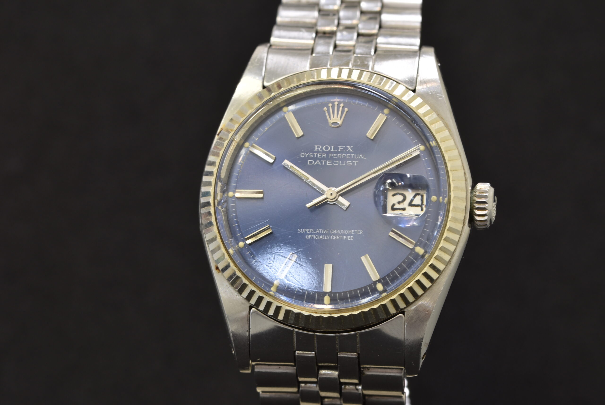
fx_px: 2270
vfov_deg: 10.2
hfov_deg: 15.2
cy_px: 202
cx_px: 302
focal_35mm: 135
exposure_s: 1/2.5
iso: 100
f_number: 11
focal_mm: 90
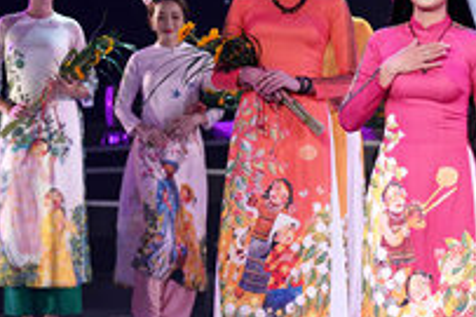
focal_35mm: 343
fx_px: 4531
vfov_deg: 4.0
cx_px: 455
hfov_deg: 6.0
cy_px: 82
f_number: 4
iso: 1000
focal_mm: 116
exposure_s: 1/400
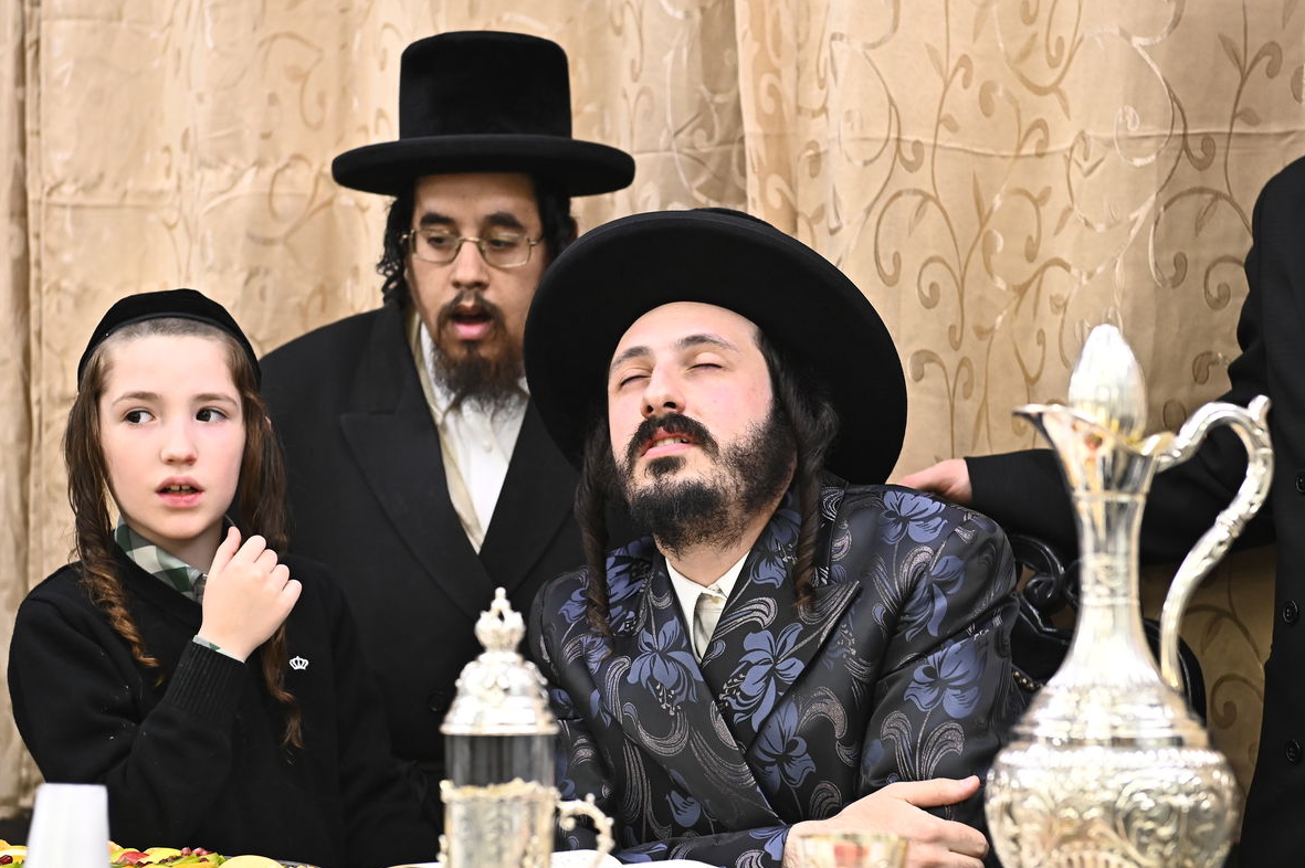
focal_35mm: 83
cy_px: 477
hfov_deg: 24.5
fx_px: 3007
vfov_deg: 16.4
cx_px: 628
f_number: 4
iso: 2000
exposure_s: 1/200
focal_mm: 70
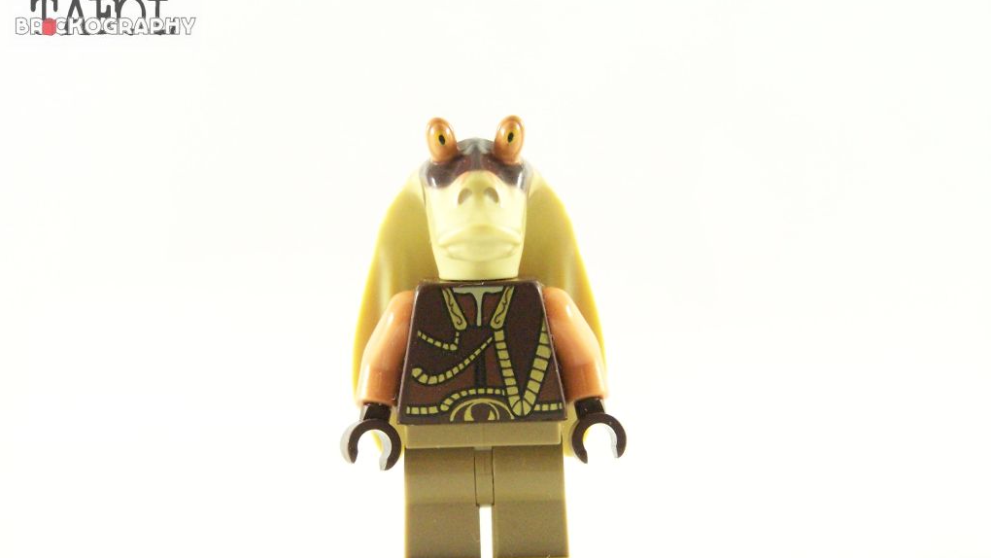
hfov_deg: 16.8
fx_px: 3364
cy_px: 348
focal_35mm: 128
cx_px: 496
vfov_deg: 9.5
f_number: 3.6
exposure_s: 1/60
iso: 400
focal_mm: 19.4
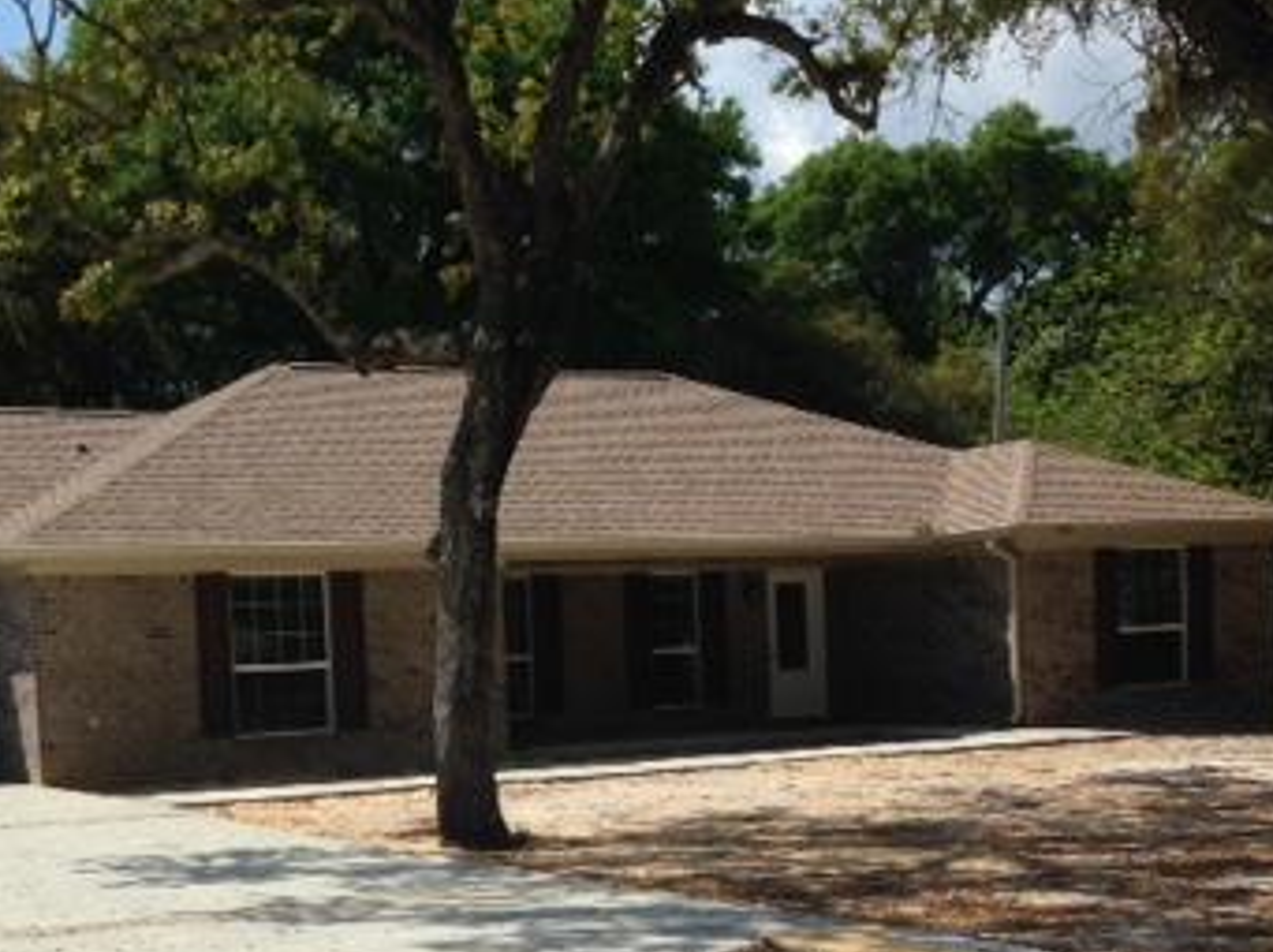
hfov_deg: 31.1
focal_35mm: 62
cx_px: 474
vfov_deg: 23.2
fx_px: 2278
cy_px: 799
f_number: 2.4
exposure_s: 1/2262
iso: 50
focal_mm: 4.12
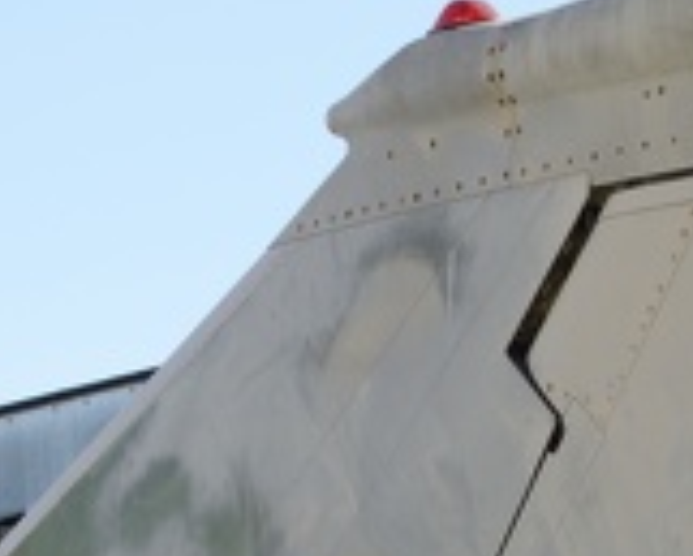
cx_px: -934
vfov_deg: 5.1
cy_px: 1375
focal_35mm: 293
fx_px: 6013
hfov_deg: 6.3
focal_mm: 50
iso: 320
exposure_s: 1/250
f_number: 10
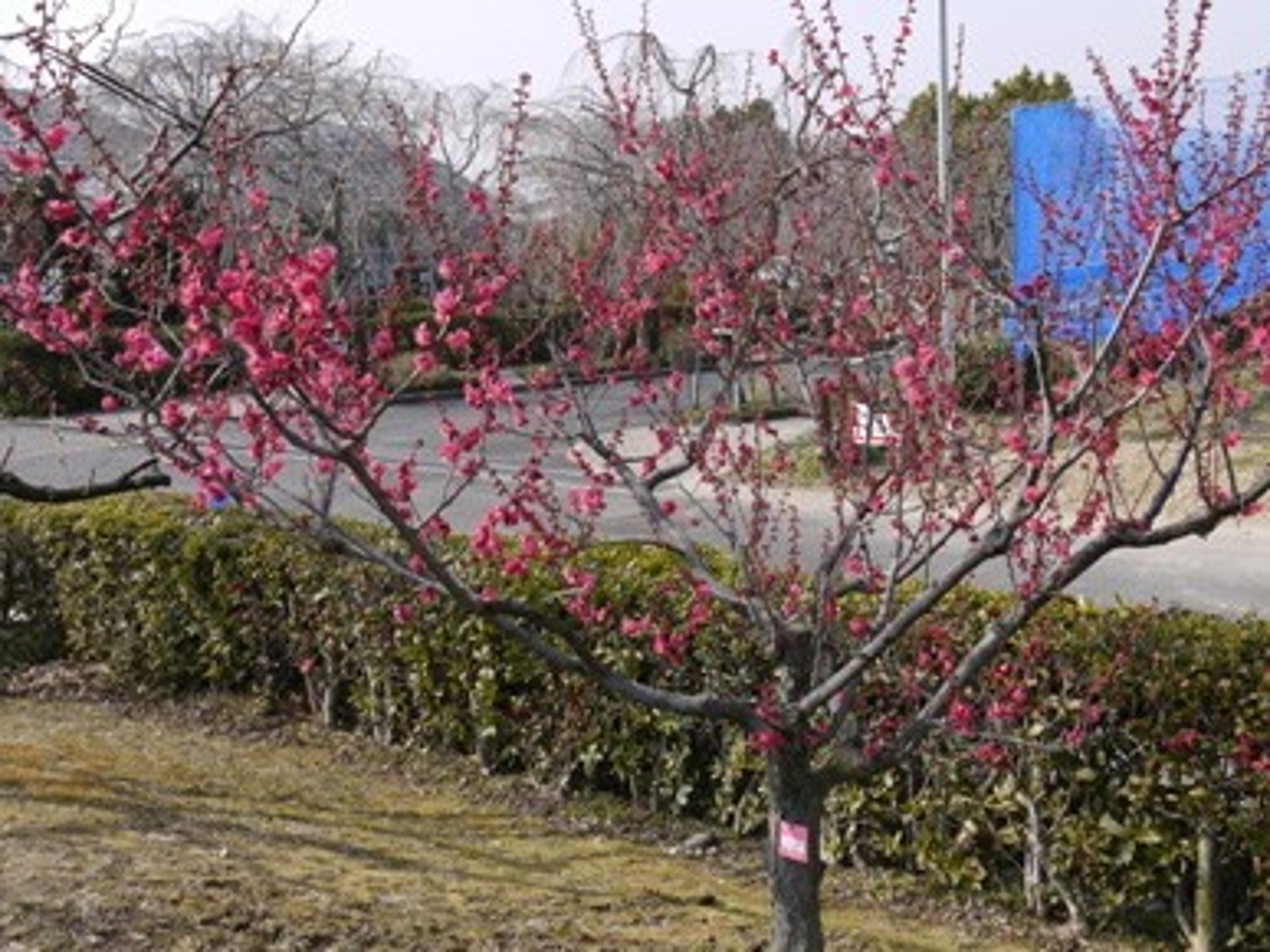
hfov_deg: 48.9
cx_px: 691
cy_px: 423
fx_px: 1394
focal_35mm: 38
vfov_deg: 37.7
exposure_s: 1/320
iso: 100
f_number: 6.3
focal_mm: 17
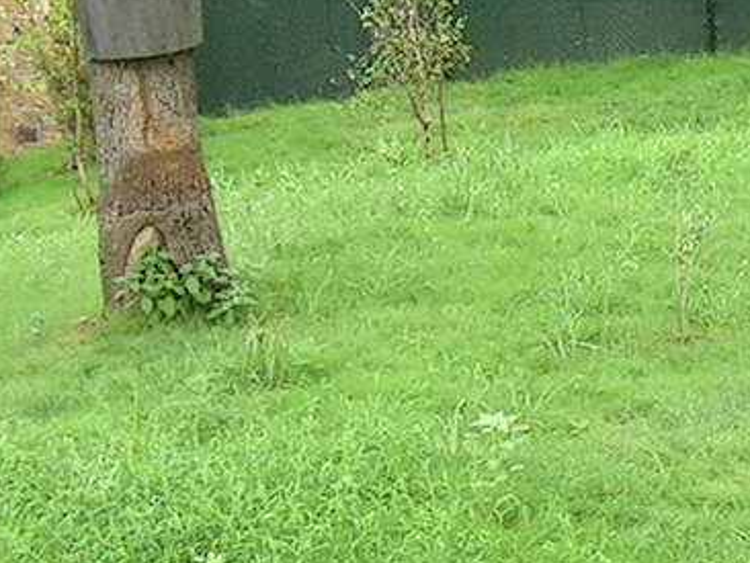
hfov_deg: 12.6
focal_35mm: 153
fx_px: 3317
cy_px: 426
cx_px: 930
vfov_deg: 9.7
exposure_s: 1/145
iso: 50
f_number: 2.8
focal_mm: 5.4
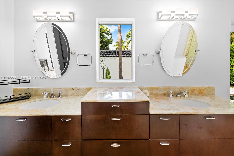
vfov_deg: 77.4
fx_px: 98
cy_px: 78
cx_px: 117
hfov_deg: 100.4
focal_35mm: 15
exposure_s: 1/20
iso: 400
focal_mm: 15
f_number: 6.3
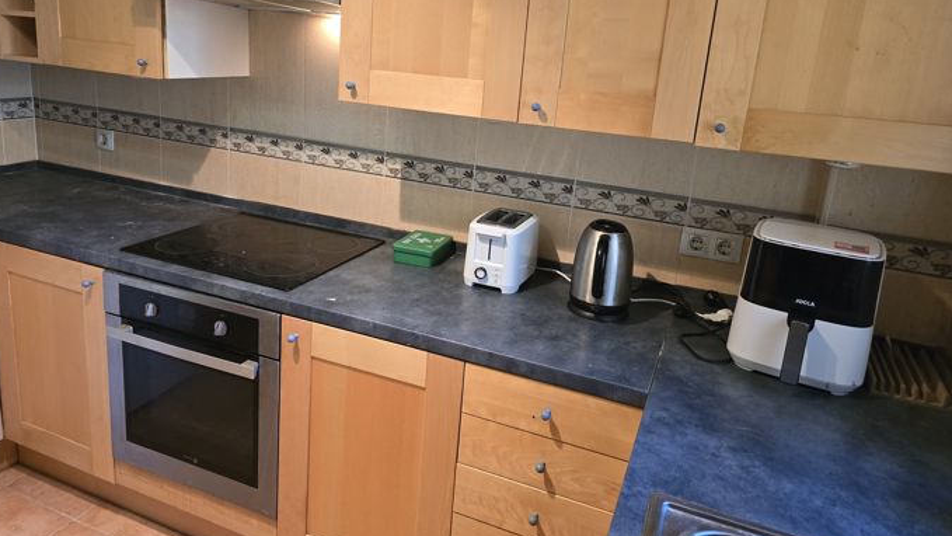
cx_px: 462
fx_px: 656
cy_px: 205
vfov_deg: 44.1
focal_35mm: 26
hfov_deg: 71.9
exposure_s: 1/100
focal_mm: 6.3
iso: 1000
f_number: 1.7
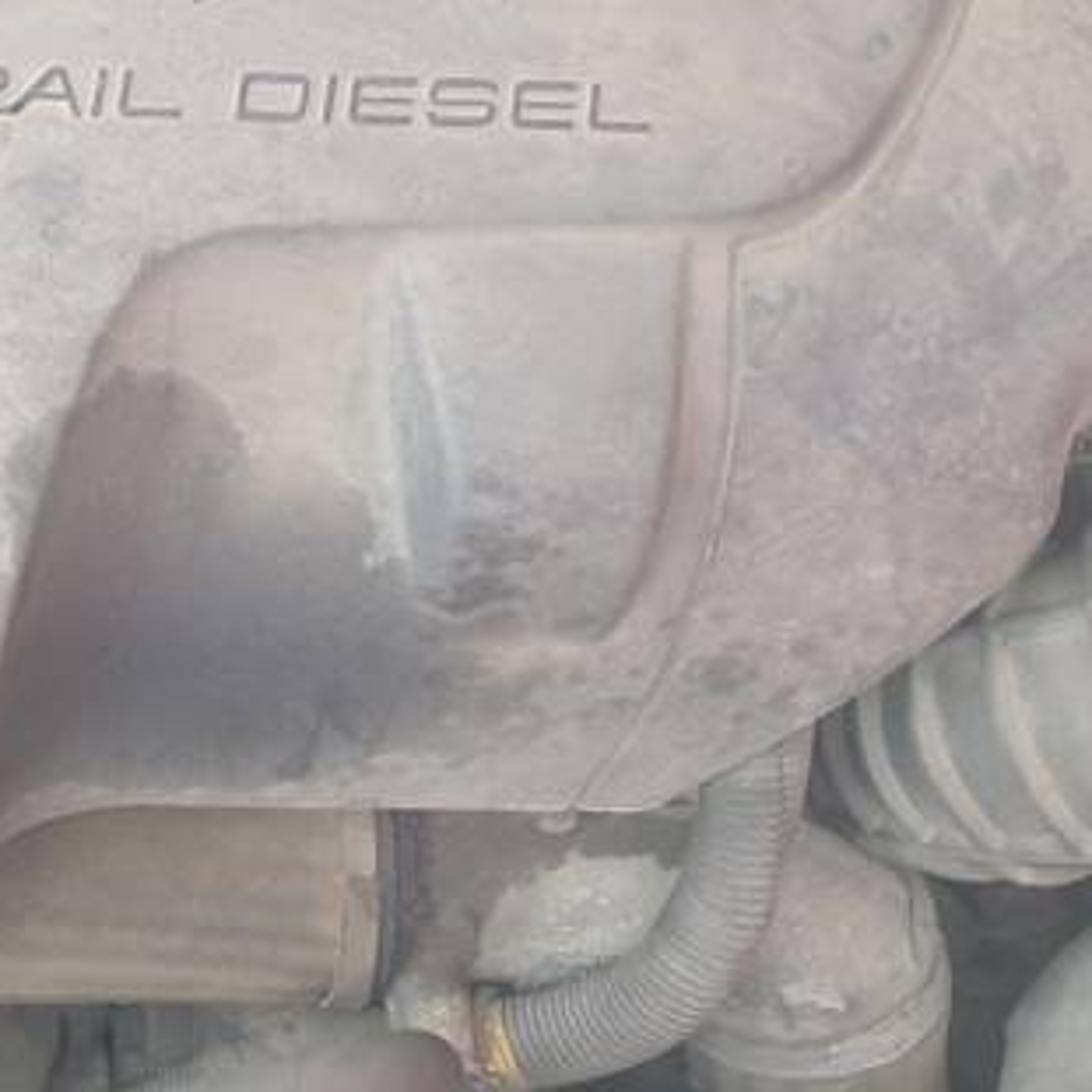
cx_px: -313
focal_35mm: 71
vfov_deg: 23.8
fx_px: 2534
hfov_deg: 22.0
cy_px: 169
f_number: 2.4
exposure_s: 1/50
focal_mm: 4.3
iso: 80
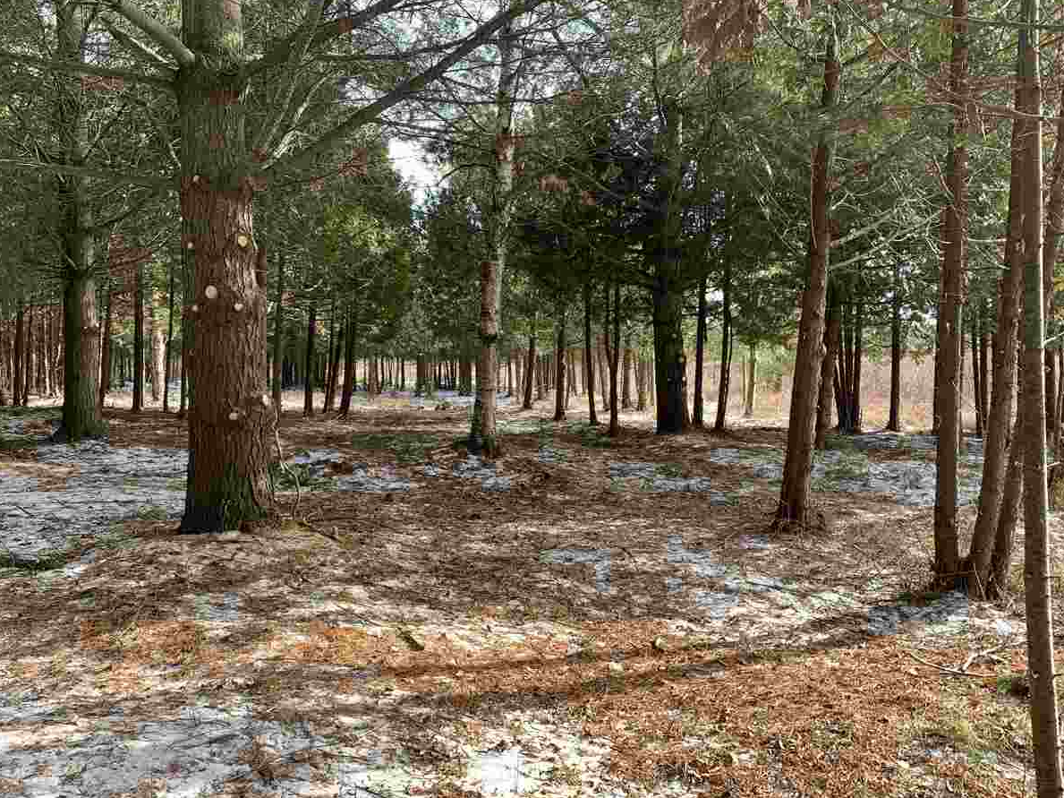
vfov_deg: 49.7
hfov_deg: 63.4
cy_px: 391
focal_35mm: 28
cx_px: 496
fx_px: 860
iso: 25
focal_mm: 4.25
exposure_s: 1/173
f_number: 1.8
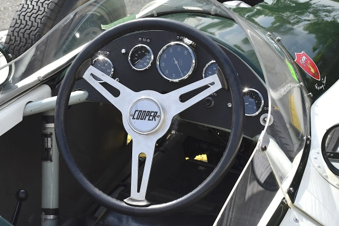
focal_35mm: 103
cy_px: 90
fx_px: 970
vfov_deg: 13.3
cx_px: 180
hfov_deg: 19.8
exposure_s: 1/400
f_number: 10
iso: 200
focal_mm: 48
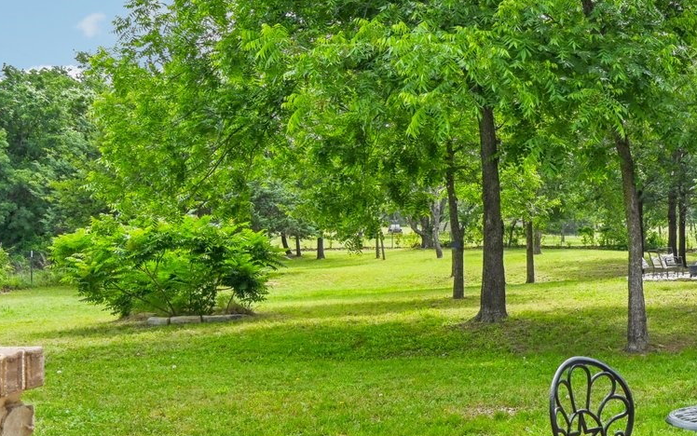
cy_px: 246
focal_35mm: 53
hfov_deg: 33.4
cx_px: 762
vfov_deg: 24.4
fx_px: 1007
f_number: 8
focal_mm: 19
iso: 400
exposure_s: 1/640
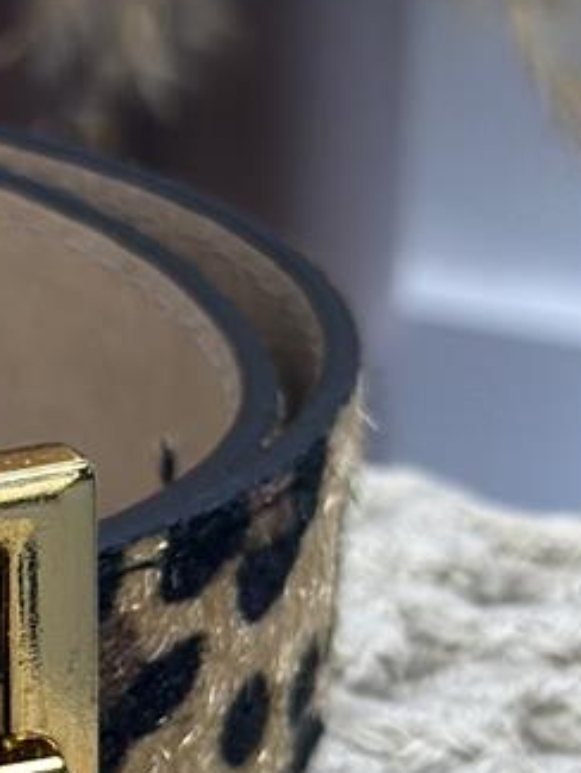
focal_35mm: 236
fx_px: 5278
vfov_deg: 8.4
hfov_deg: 6.2
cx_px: -507
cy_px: 385
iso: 80
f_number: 1.78
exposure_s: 1/50
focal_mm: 6.86
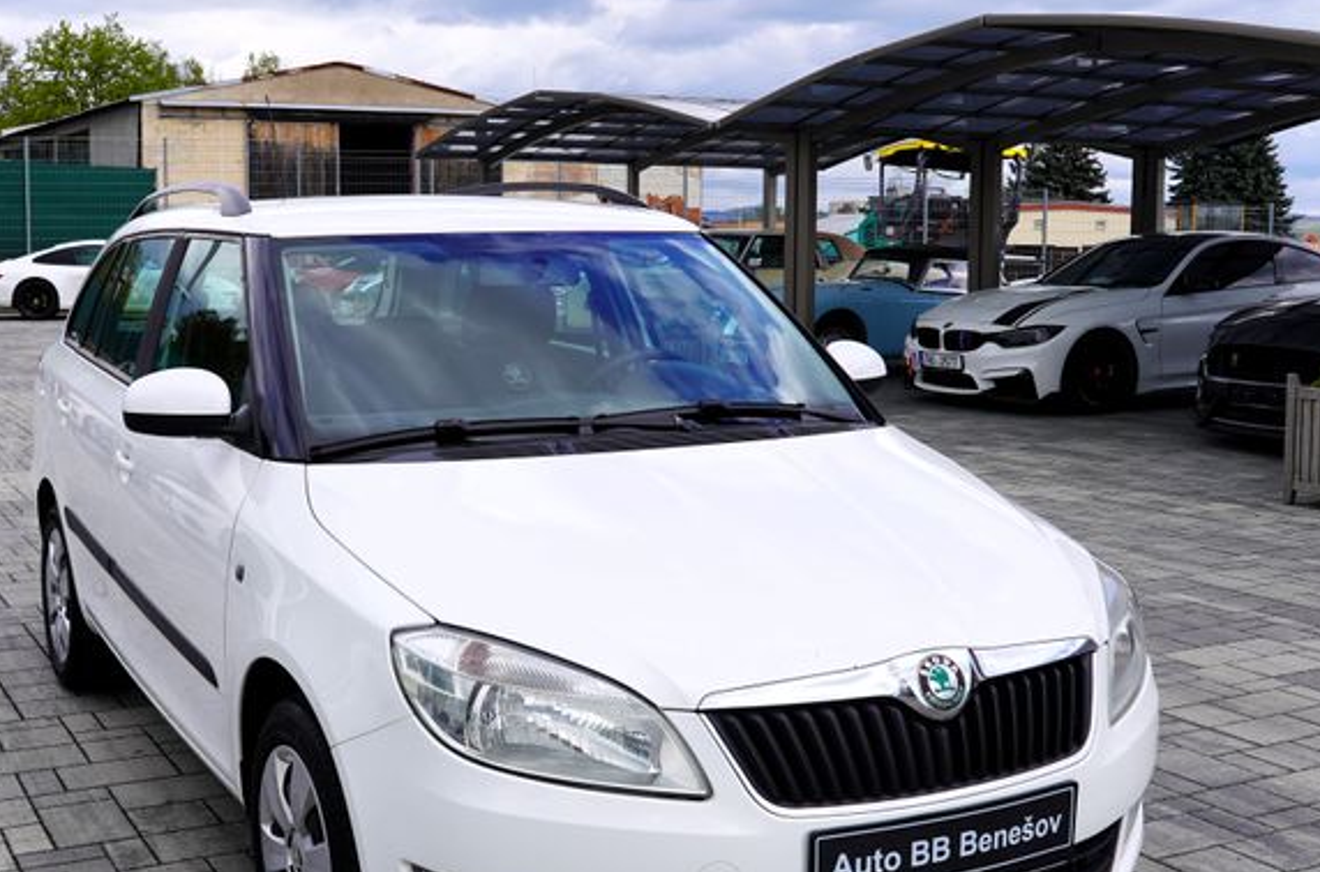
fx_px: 1572
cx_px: 535
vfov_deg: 31.0
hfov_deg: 45.3
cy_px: 388
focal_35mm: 43
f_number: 9
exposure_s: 1/125
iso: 100
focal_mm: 24
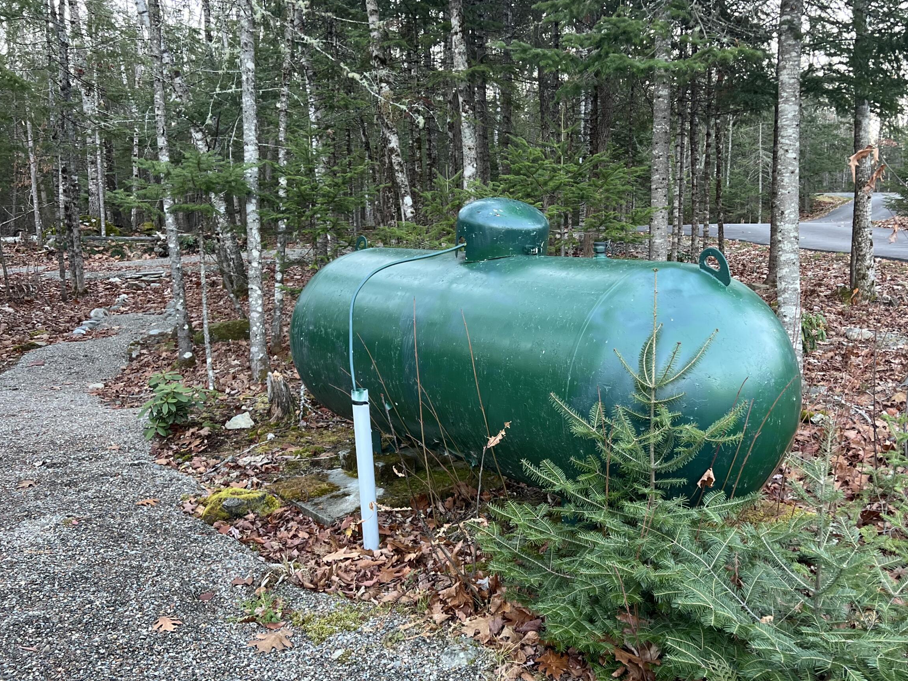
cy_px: 361
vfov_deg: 41.8
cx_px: 567
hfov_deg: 53.4
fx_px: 892
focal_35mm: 34
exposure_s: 1/104
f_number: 1.5
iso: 125
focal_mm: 5.7
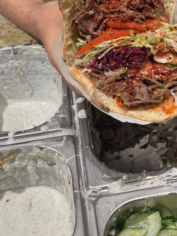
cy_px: 55
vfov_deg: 24.7
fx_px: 532
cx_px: 131
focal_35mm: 78
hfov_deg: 18.8
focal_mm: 6.76
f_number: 1.78
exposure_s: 1/100
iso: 80
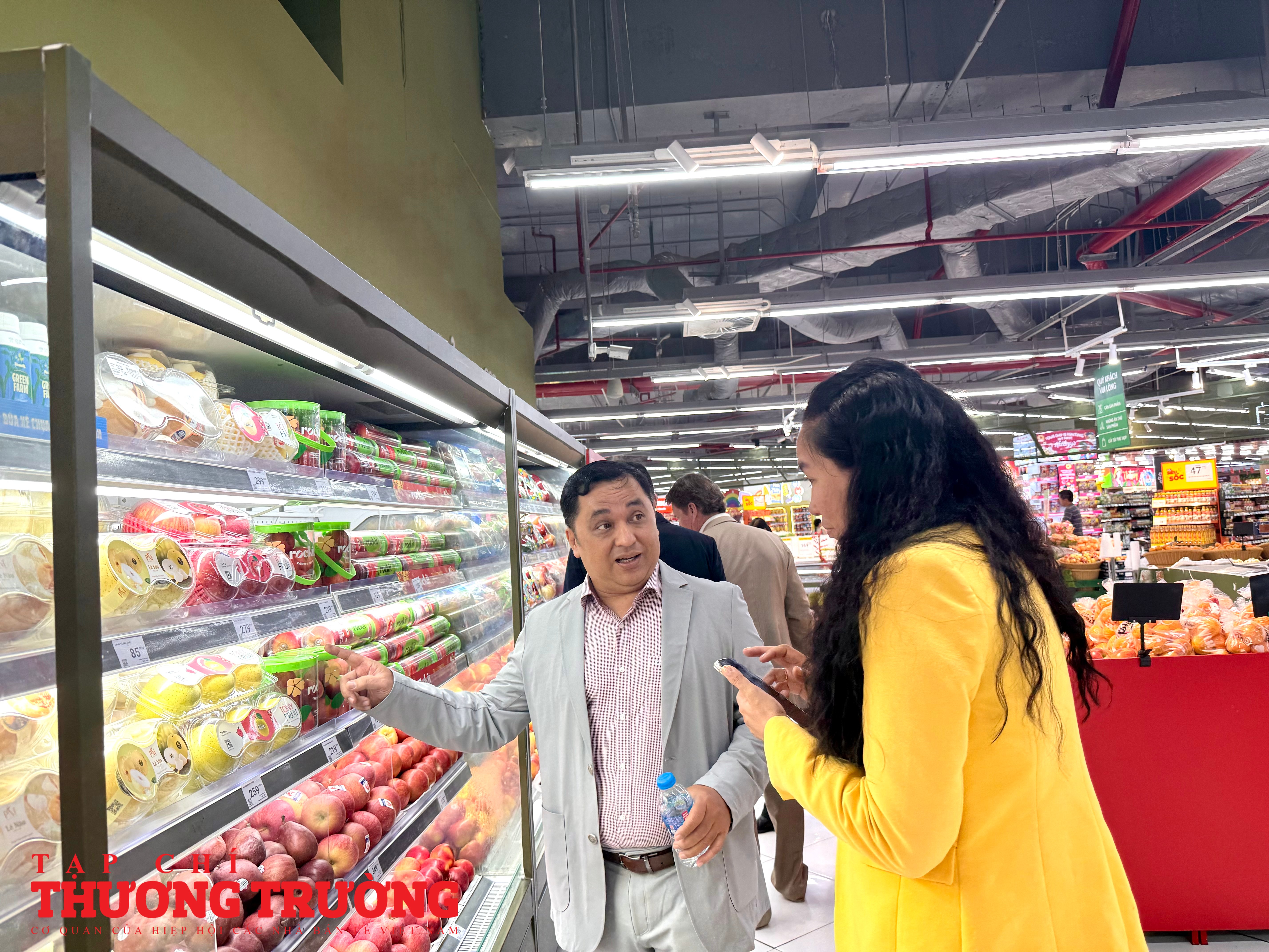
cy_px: 476
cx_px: 634
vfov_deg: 56.8
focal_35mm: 24
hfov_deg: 71.6
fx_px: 880
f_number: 1.78
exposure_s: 1/100
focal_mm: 6.76
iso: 64
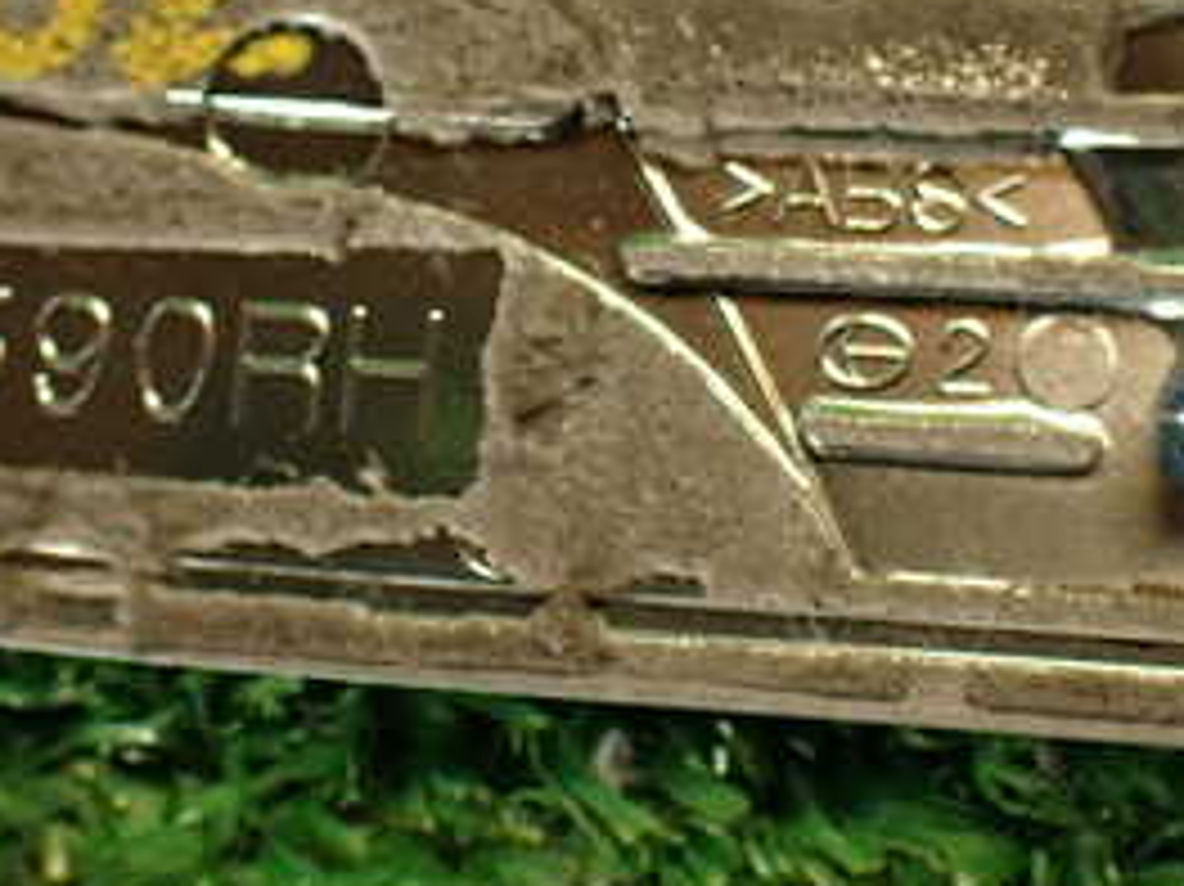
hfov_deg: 26.6
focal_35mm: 73
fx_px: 2496
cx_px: 473
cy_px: 121
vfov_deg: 19.8
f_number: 2.4
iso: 200
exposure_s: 1/30
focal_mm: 5.79
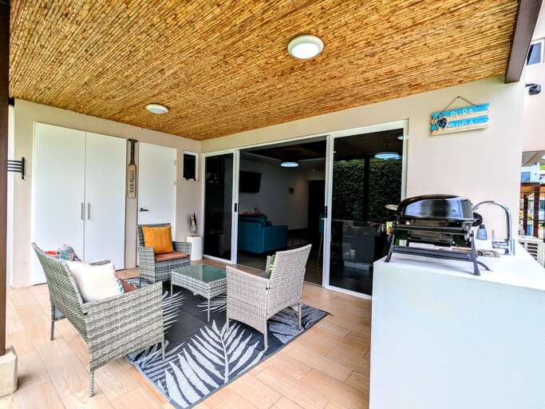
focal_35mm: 16
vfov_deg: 78.1
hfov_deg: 94.5
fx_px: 252
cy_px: 204
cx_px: 272
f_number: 2.2
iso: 42
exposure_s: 1/600
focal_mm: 2.35
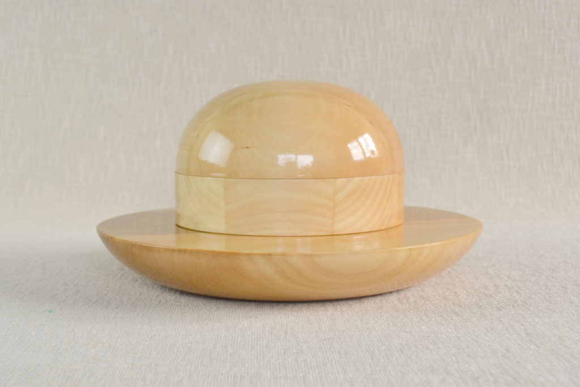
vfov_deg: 31.9
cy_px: 194
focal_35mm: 42
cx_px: 290
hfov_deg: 46.4
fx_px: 677
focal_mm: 28
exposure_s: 1/100
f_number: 5
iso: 100
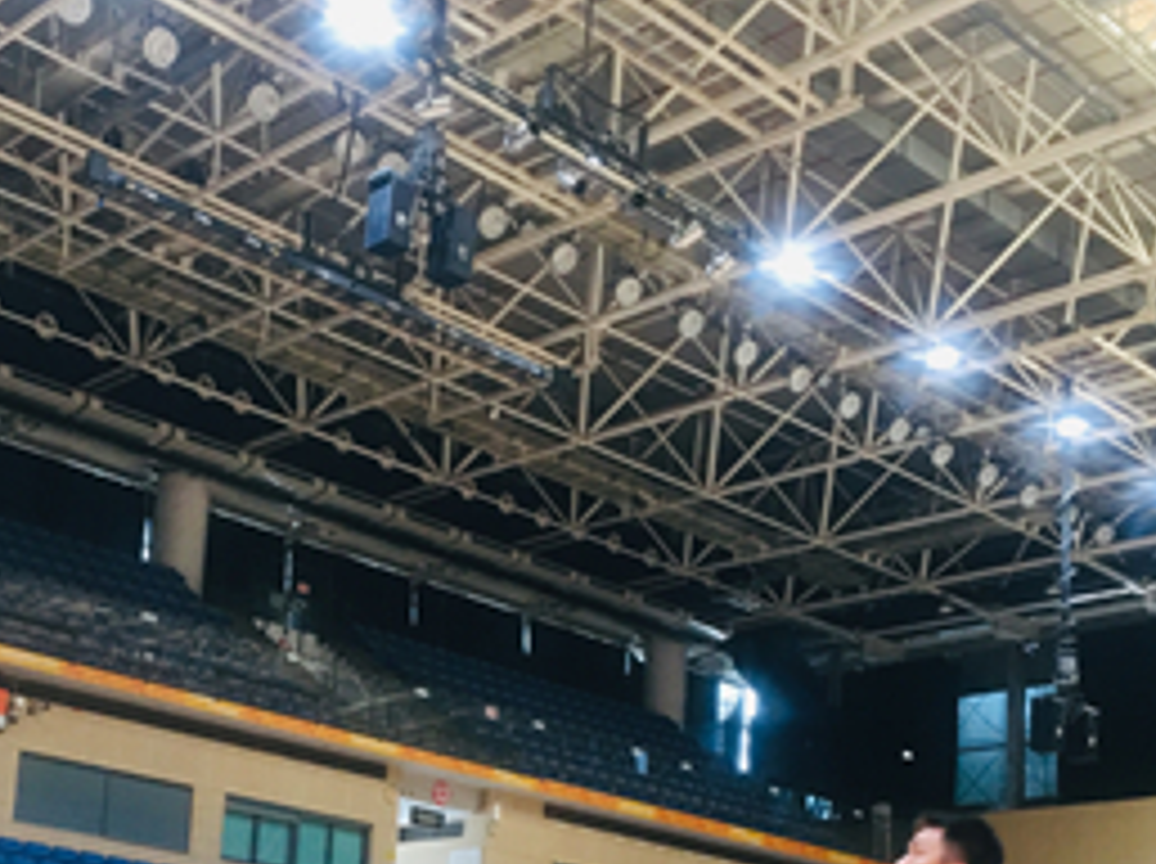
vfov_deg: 24.6
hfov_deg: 33.6
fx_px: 1901
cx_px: 407
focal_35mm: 57
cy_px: 832
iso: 64
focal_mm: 4.15
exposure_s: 1/33
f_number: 2.2
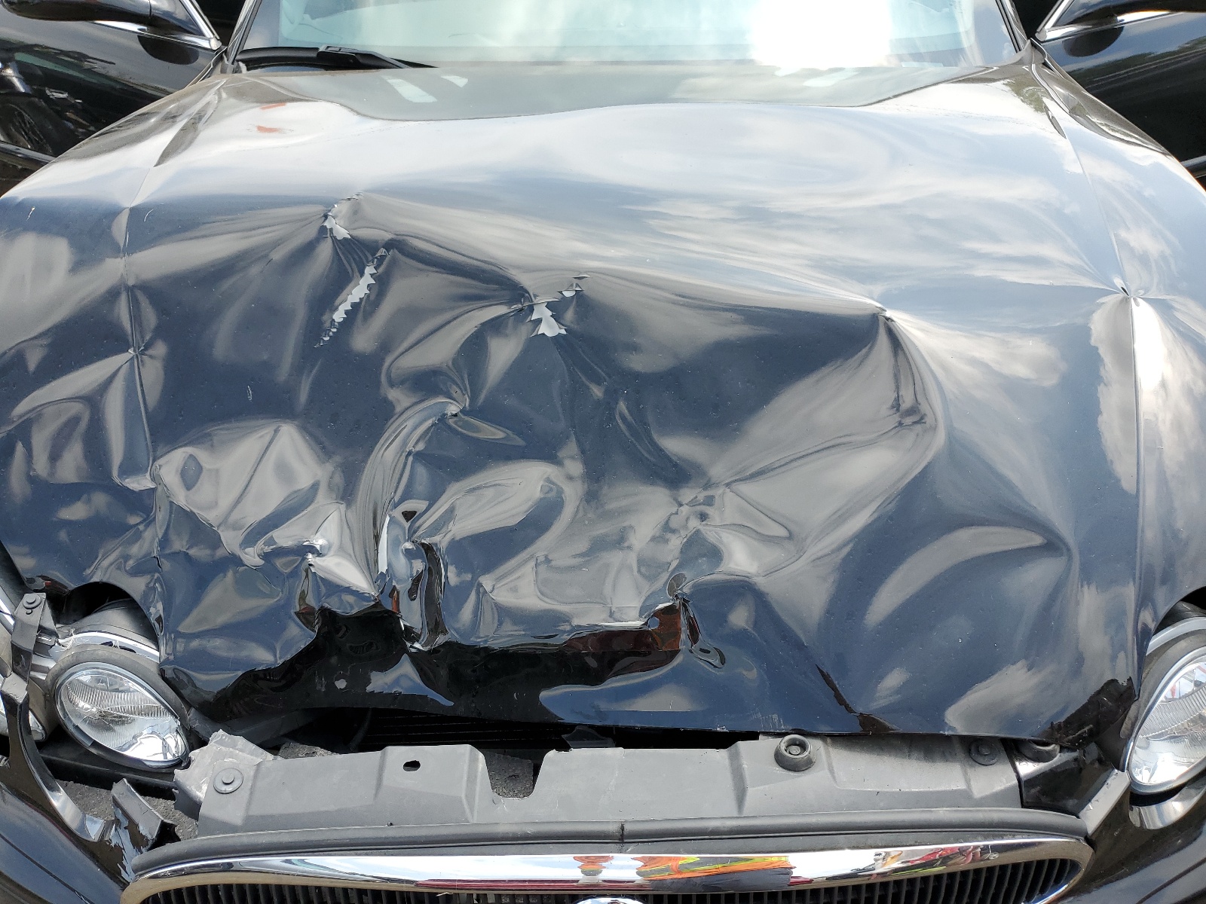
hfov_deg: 67.3
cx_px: 603
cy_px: 452
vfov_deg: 53.1
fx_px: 906
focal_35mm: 26
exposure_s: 1/909
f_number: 1.5
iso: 50
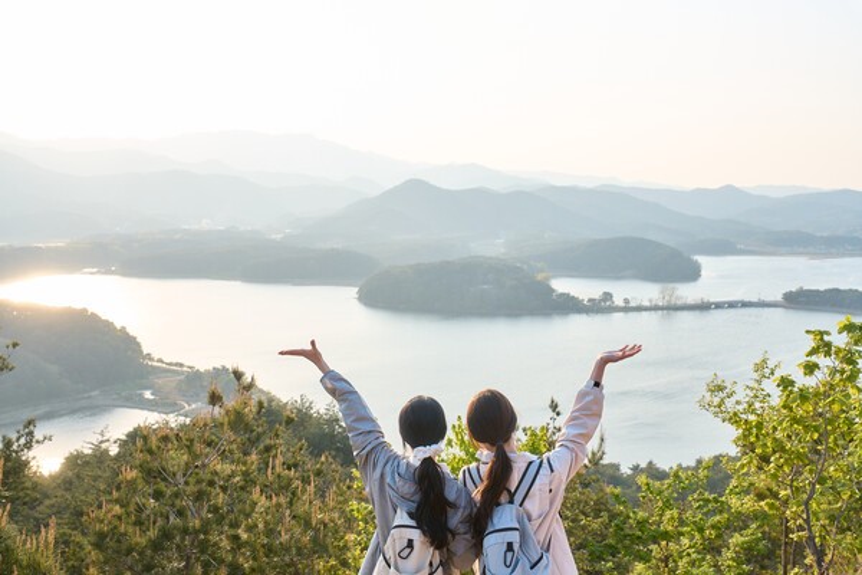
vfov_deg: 31.2
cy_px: 288
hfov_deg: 45.4
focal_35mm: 43
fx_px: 1030
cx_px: 431
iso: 250
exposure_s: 1/250
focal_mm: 43
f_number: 6.3
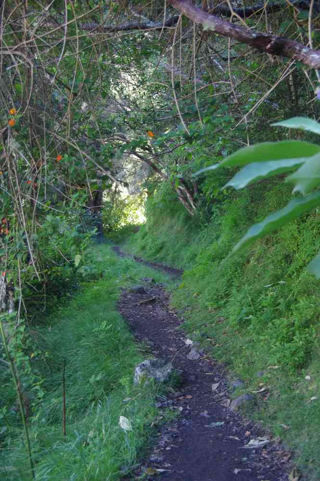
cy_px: 240
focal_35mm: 58
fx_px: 776
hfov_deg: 23.3
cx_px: 160
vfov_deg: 34.4
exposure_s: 1/60
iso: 3200
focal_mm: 38.8
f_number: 5.6
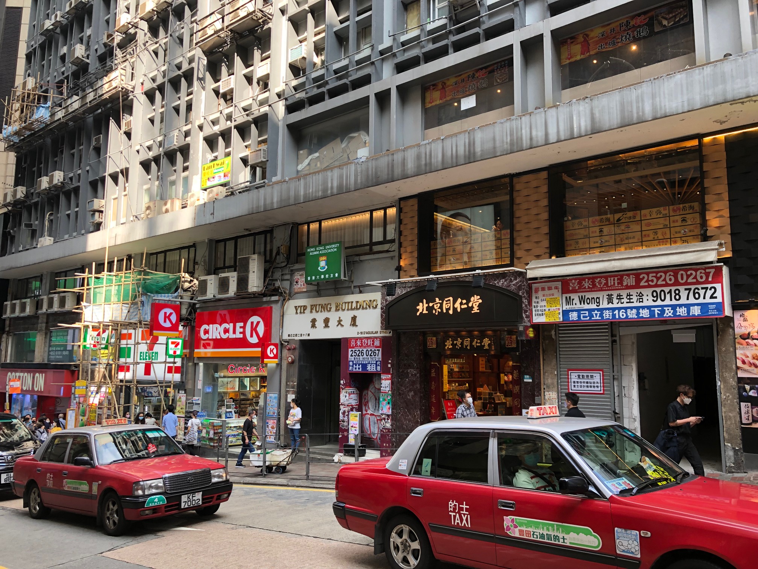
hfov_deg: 63.4
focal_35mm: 28
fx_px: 613
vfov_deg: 49.7
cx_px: 379
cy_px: 284
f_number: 1.8
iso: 32
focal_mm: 4
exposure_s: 1/120
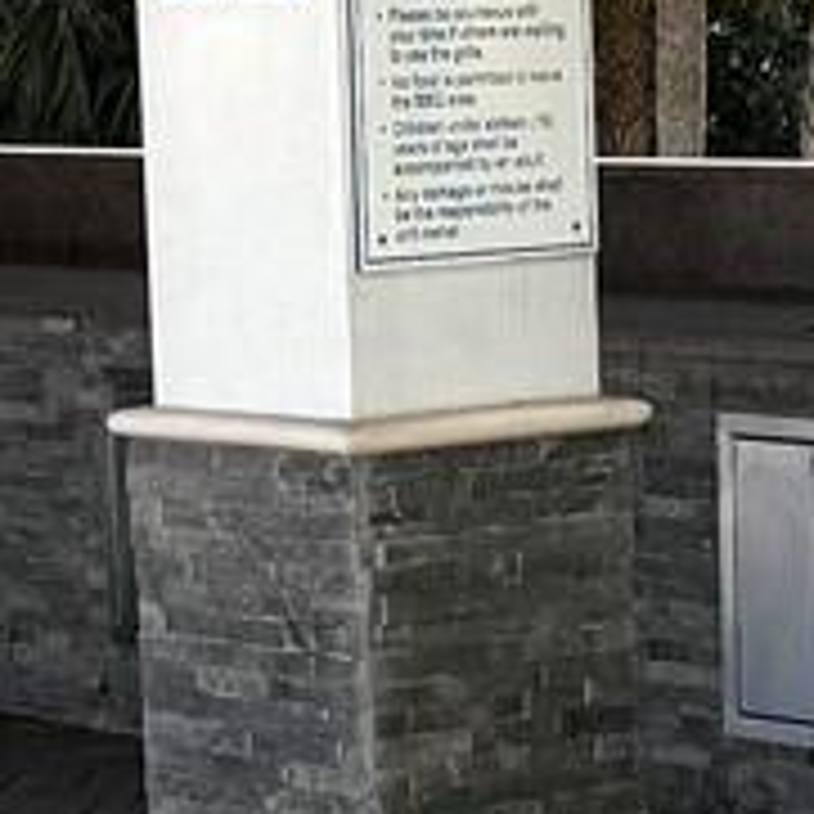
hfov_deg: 9.3
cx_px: 711
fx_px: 5002
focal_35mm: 188
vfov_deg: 9.3
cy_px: 445
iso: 100
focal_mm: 6.76
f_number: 1.78
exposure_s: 1/6173
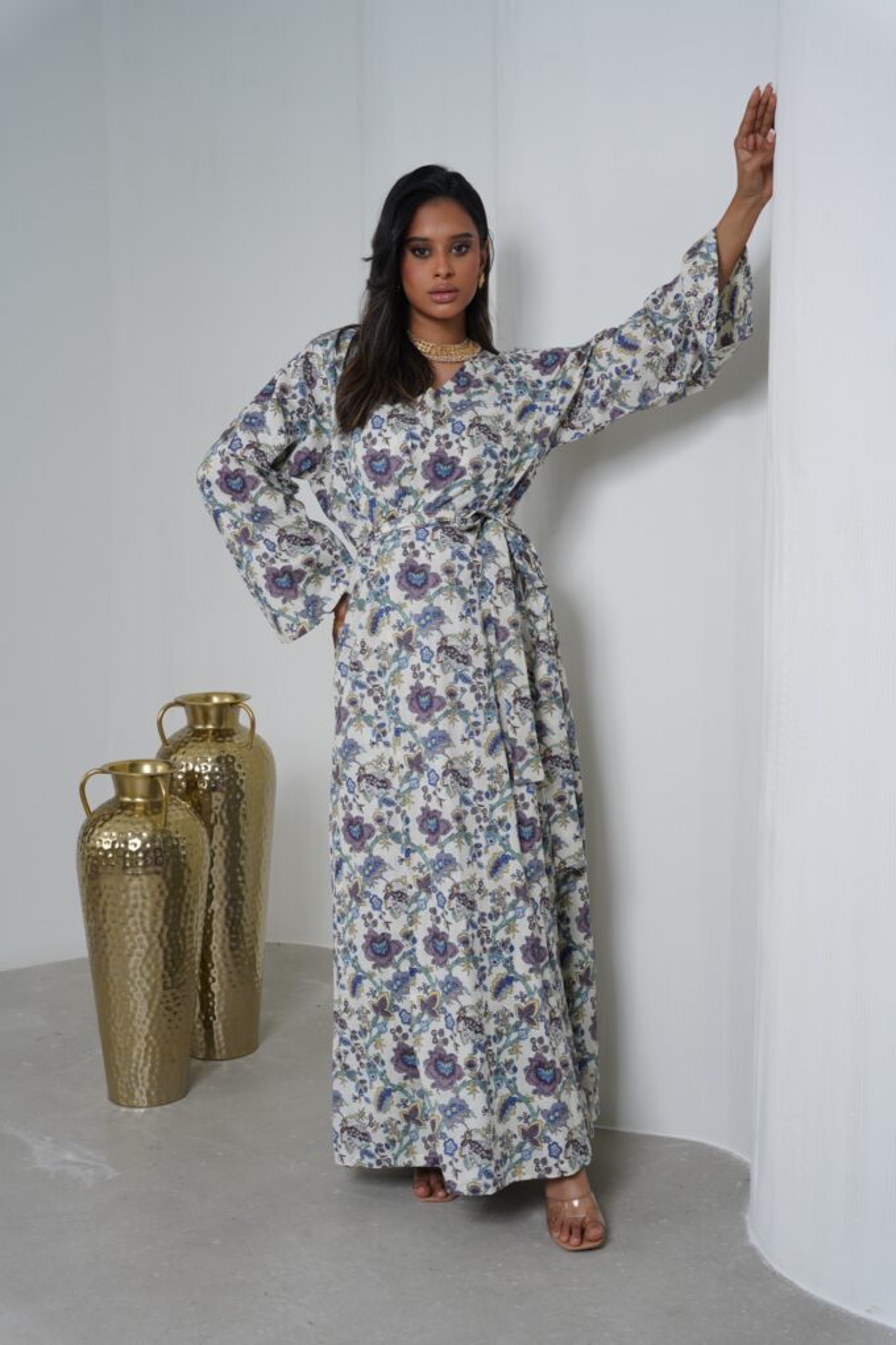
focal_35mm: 45
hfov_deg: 29.9
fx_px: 1680
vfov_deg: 43.6
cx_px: 448
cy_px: 672
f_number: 10
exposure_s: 1/125
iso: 160
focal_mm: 45
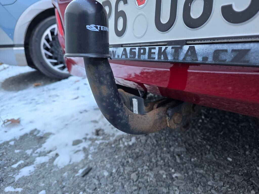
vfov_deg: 58.9
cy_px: 97
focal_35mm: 23
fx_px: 172
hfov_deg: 73.9
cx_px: 130
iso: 200
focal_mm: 6.3
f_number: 1.7
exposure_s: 1/100
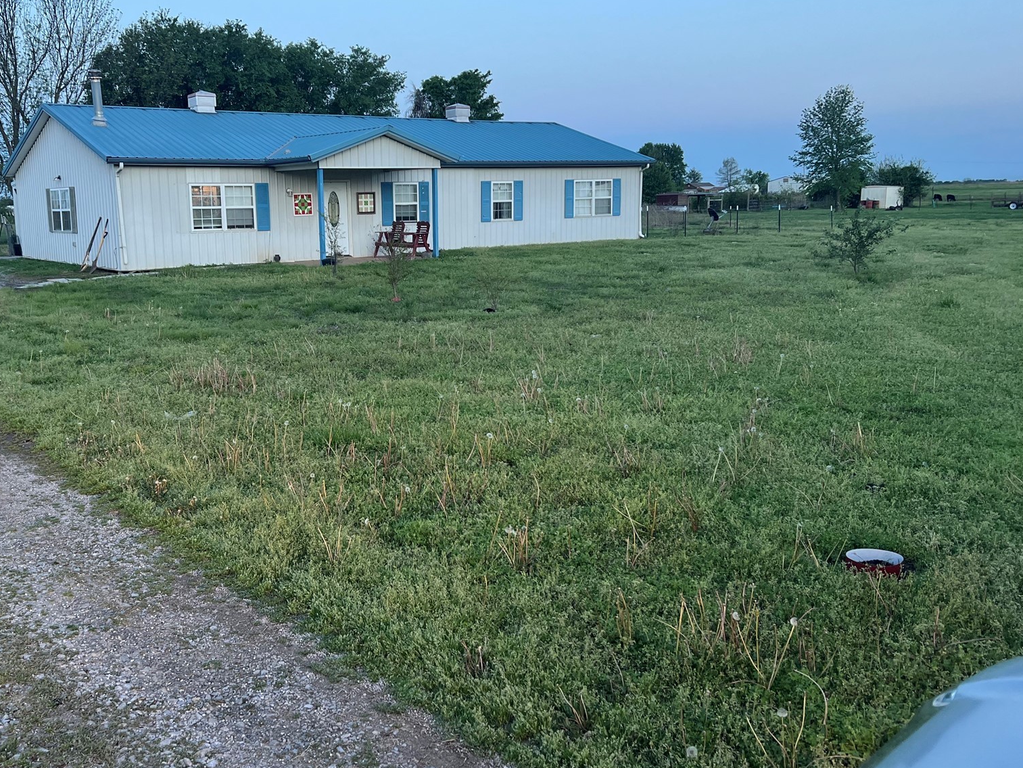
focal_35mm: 33
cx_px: 402
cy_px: 348
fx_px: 975
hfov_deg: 54.9
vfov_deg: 42.9
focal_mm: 5.7
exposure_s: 1/121
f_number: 1.5
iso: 100
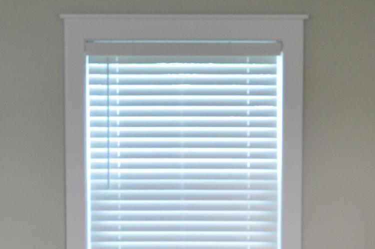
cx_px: 230
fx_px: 1499
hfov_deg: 14.2
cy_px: 383
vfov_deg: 9.2
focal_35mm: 144
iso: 640
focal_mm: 24
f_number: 6.3
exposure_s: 1/15
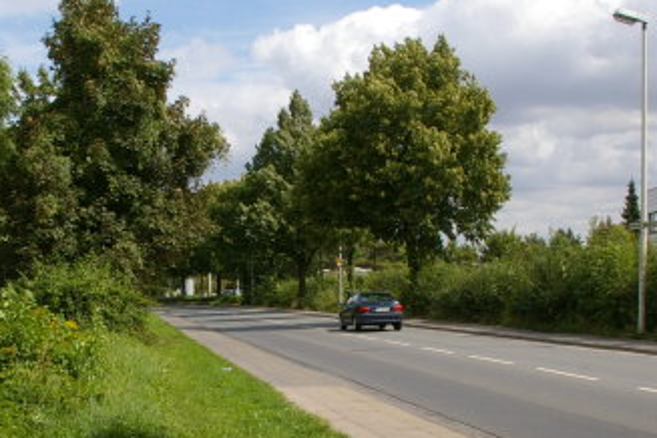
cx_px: 207
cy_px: 301
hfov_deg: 30.2
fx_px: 1204
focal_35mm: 66
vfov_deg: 20.5
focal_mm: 18
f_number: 13
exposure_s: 1/125
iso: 200
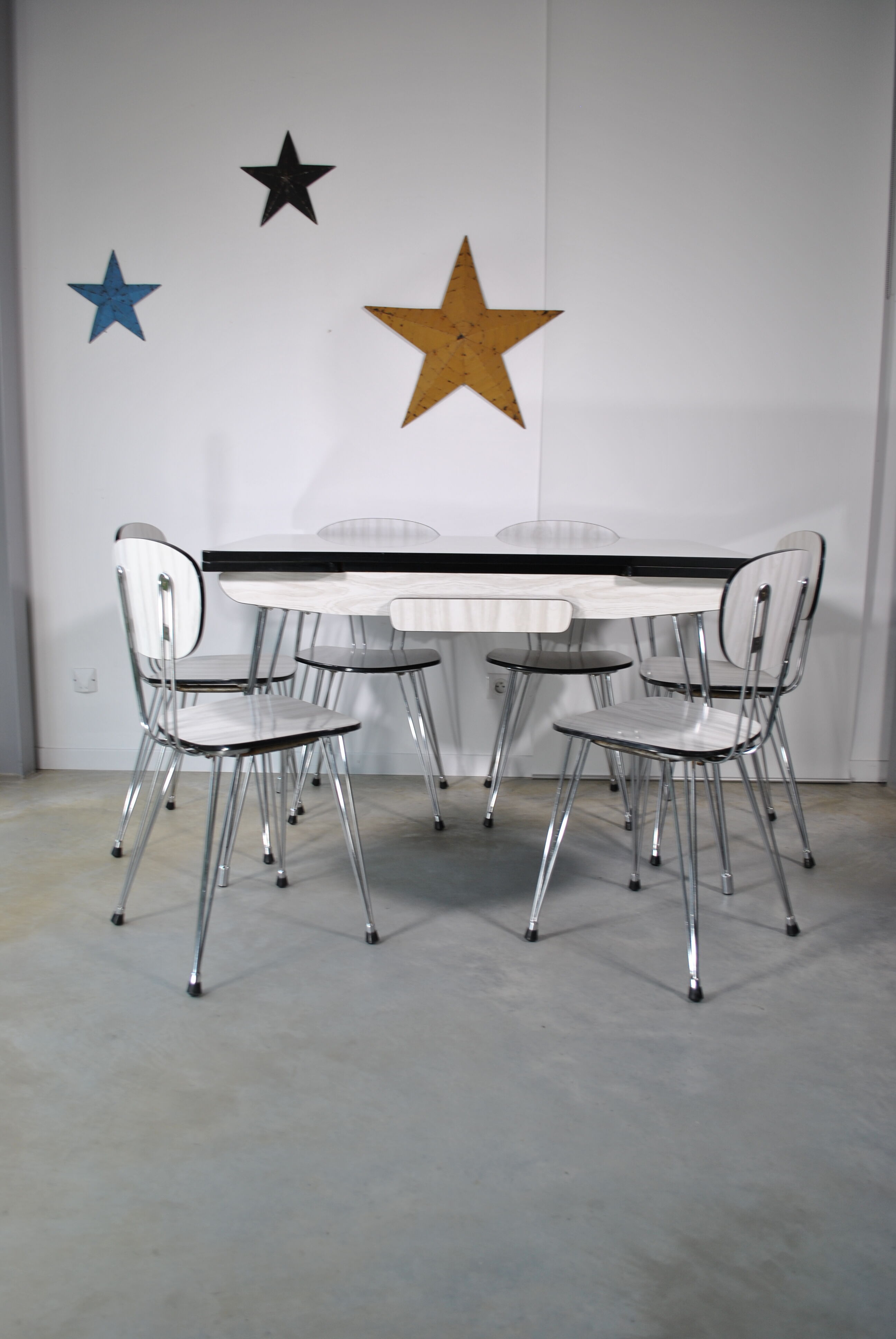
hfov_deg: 48.0
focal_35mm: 27
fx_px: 1005
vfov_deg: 67.3
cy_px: 670
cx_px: 448
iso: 100
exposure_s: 1/20
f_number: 4
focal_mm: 18
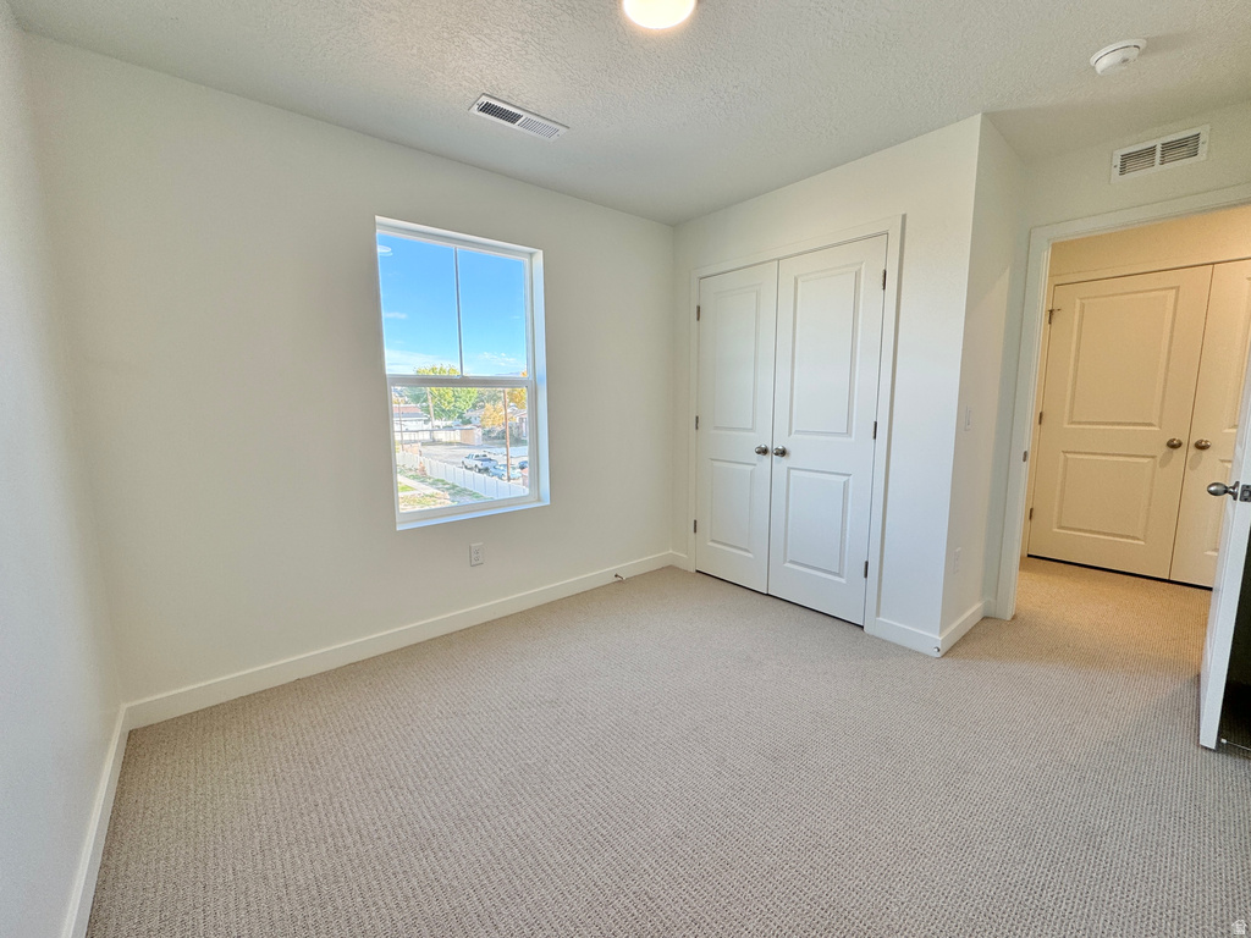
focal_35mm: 14
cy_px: 469
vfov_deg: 85.7
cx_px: 626
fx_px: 506
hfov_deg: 102.1
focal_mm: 2.22
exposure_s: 1/120
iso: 50
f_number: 2.2
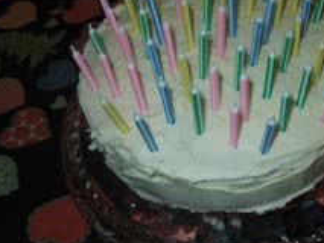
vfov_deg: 28.6
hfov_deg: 36.7
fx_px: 478
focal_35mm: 51
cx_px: 236
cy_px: 109
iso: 100
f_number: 3.6
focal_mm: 5.6
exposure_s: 1/30
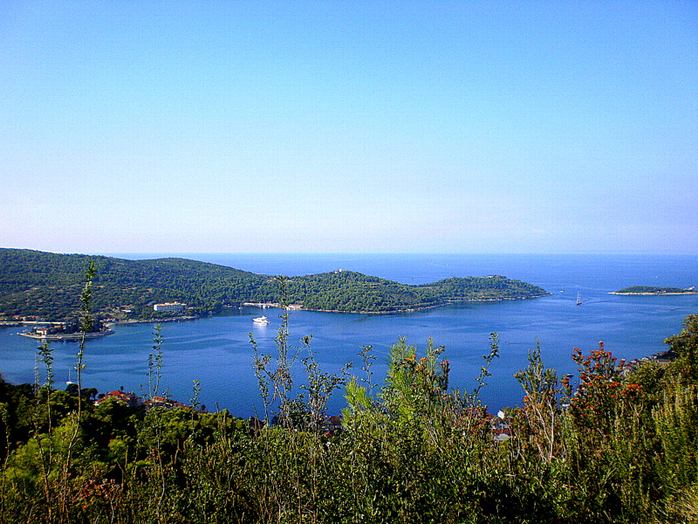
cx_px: 349
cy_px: 262
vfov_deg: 37.7
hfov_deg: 49.0
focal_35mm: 38
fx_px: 766
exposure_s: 1/800
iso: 100
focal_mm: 6.3
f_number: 4.6
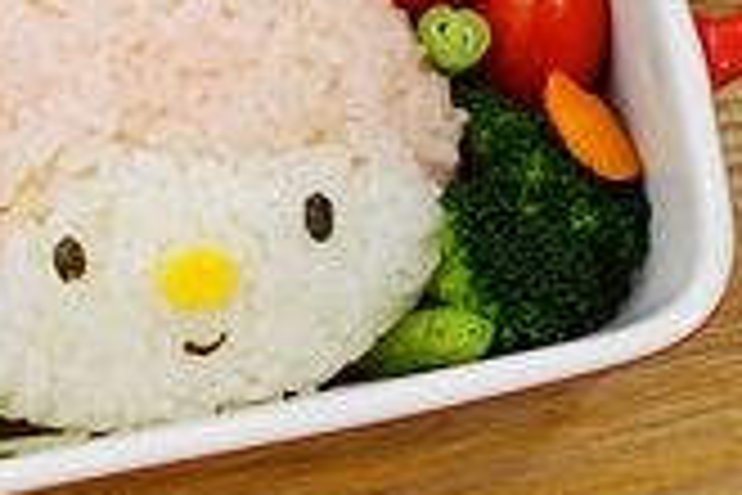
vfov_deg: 11.6
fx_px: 2349
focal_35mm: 114
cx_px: 333
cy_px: -191
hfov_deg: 17.9
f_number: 2.5
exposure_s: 1/30
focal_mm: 10.81
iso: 160
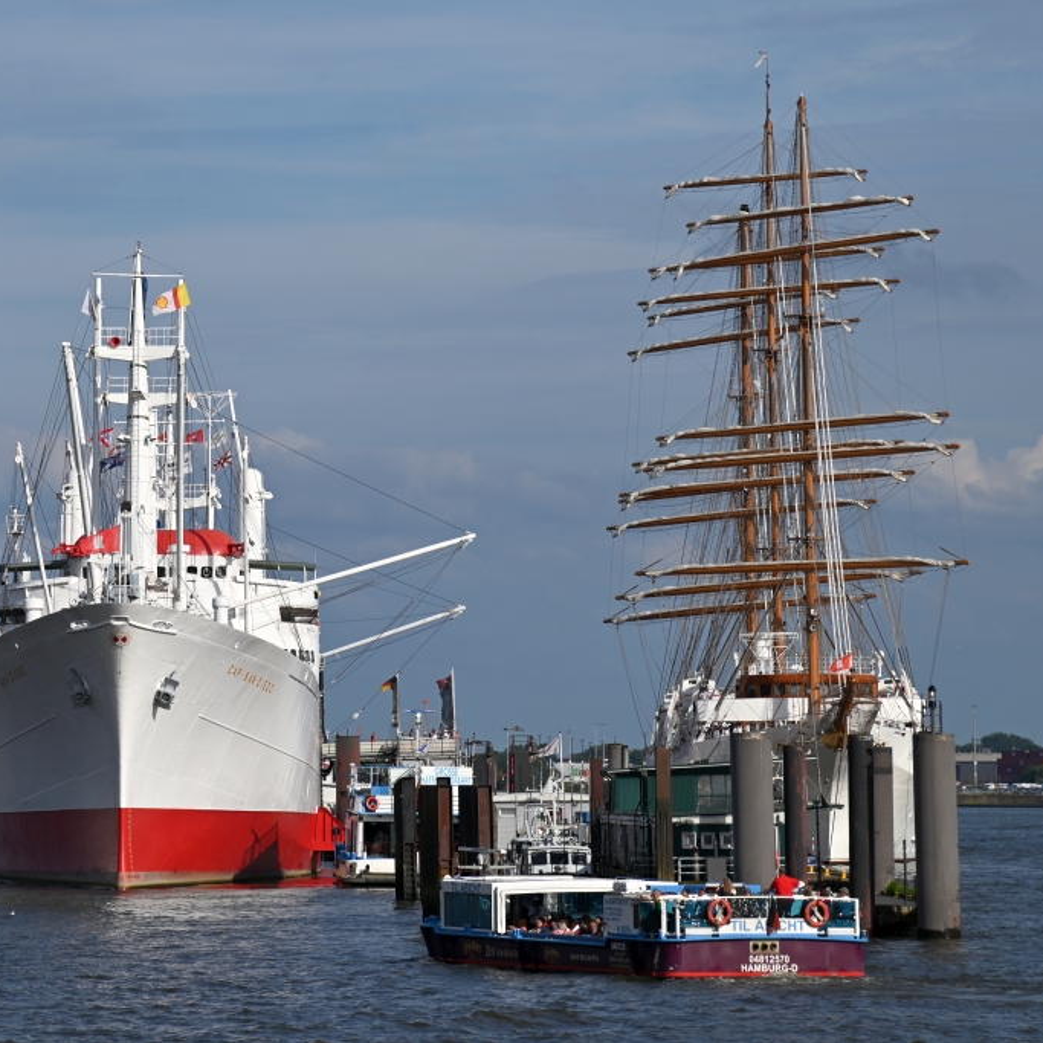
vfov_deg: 13.0
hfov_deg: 13.0
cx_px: 357
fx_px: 4568
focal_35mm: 134
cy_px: 522
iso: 100
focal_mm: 105
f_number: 7.1
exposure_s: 1/800
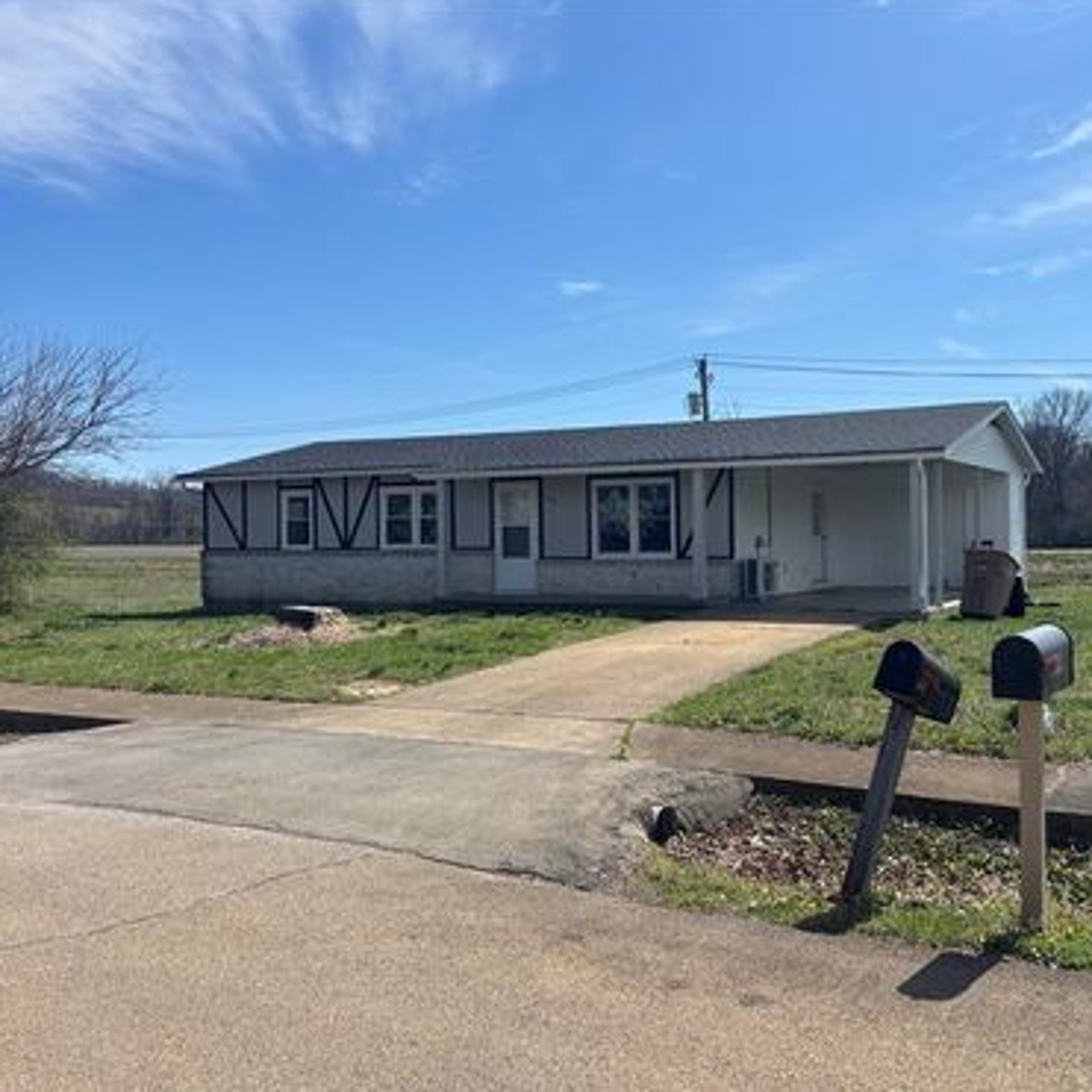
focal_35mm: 31
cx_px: 709
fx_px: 1106
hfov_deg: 51.7
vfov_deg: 52.5
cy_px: 546
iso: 50
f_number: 1.6
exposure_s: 1/4630
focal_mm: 5.96
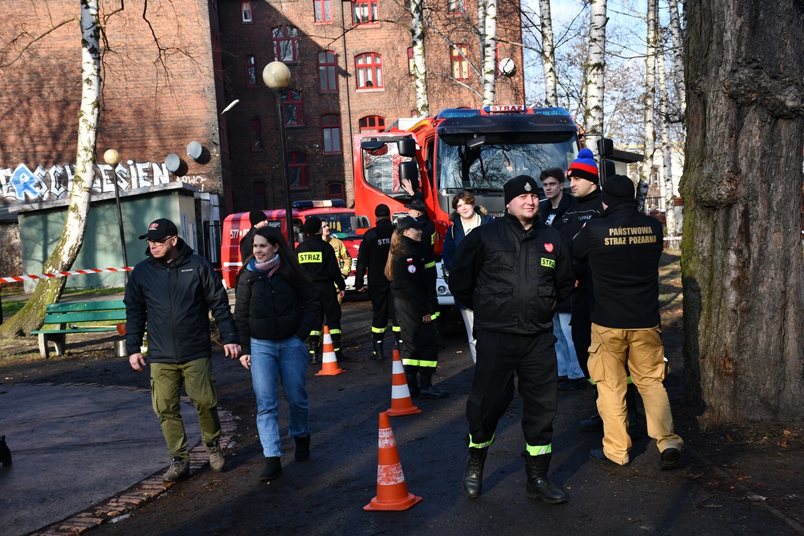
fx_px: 1139
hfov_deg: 38.9
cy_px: 268
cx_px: 402
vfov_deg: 26.5
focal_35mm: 51
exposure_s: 1/250
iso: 200
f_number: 6.3
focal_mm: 34
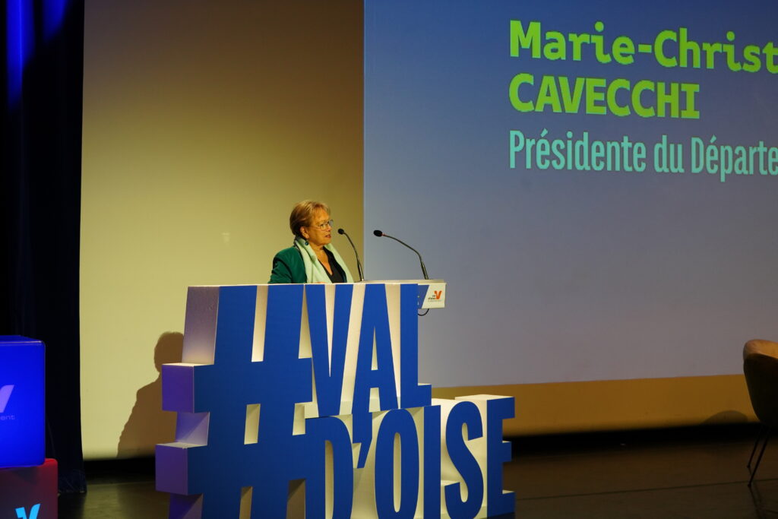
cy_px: 260
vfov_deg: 19.5
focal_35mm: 70
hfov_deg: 28.8
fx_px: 1513
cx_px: 389
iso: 4000
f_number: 5.6
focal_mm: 70
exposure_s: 1/160
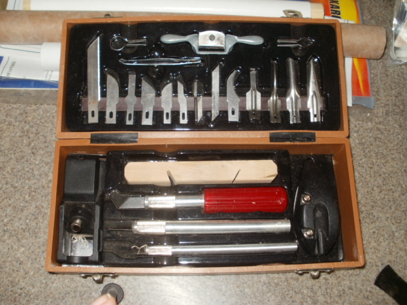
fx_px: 435
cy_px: 150
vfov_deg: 38.7
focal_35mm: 37
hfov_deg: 50.1
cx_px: 205
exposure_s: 1/30
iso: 100
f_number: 3.5
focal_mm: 6.3
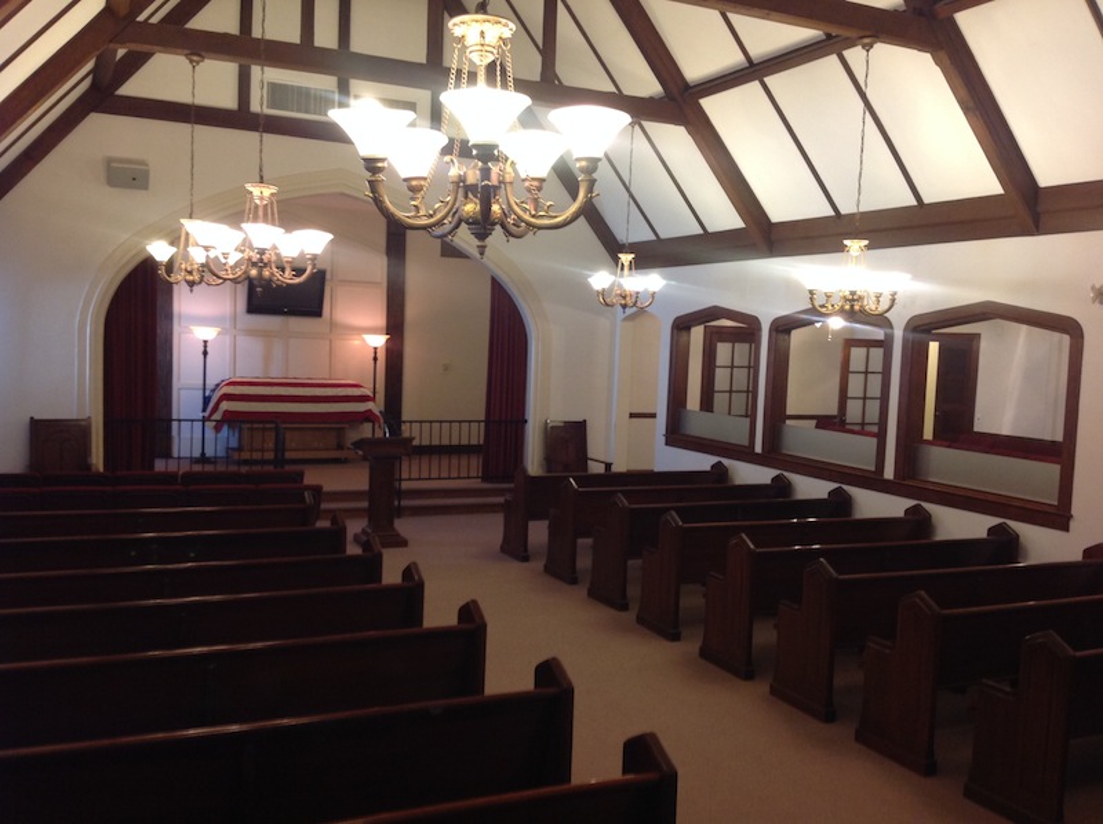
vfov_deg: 40.6
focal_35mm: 35
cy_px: 412
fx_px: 1114
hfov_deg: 52.7
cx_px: 552
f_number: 2.4
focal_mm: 4.28
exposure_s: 1/15
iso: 125
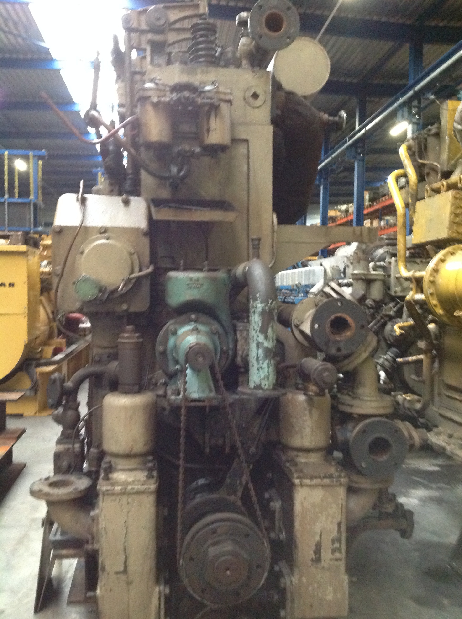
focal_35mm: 35
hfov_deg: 40.6
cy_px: 310
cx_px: 231
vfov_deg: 52.7
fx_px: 624
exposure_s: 1/15
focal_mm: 4.28
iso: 640
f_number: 2.4
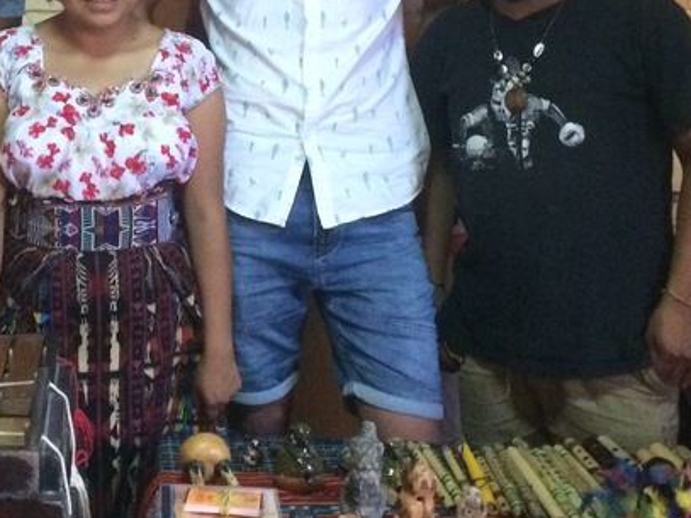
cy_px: -3
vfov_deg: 19.6
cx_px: 66
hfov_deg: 25.8
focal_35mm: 73
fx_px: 1457
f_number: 2.2
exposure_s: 1/15
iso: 400
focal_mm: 4.15
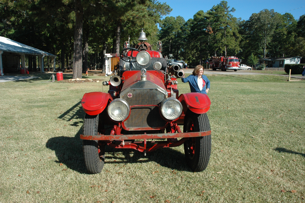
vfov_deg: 47.8
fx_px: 229
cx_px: 152
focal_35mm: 27
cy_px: 102
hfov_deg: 67.4
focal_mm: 18
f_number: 10
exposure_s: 1/400
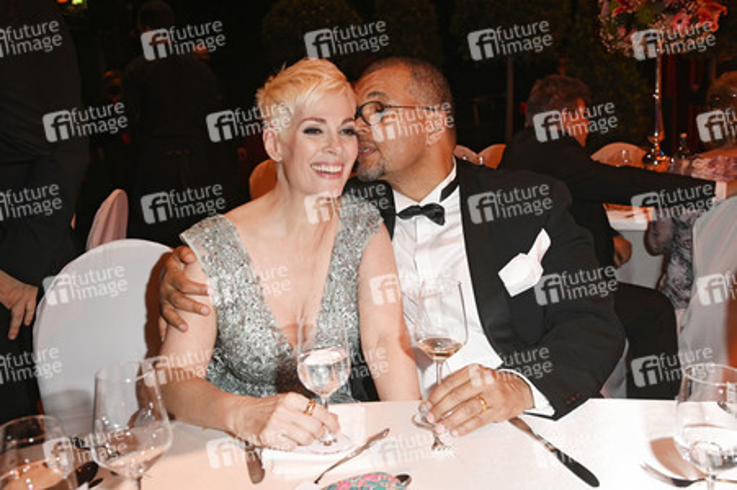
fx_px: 696
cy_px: 245
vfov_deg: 38.8
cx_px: 368
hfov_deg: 55.8
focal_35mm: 34
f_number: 5.6
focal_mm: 34
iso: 1250
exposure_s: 1/60
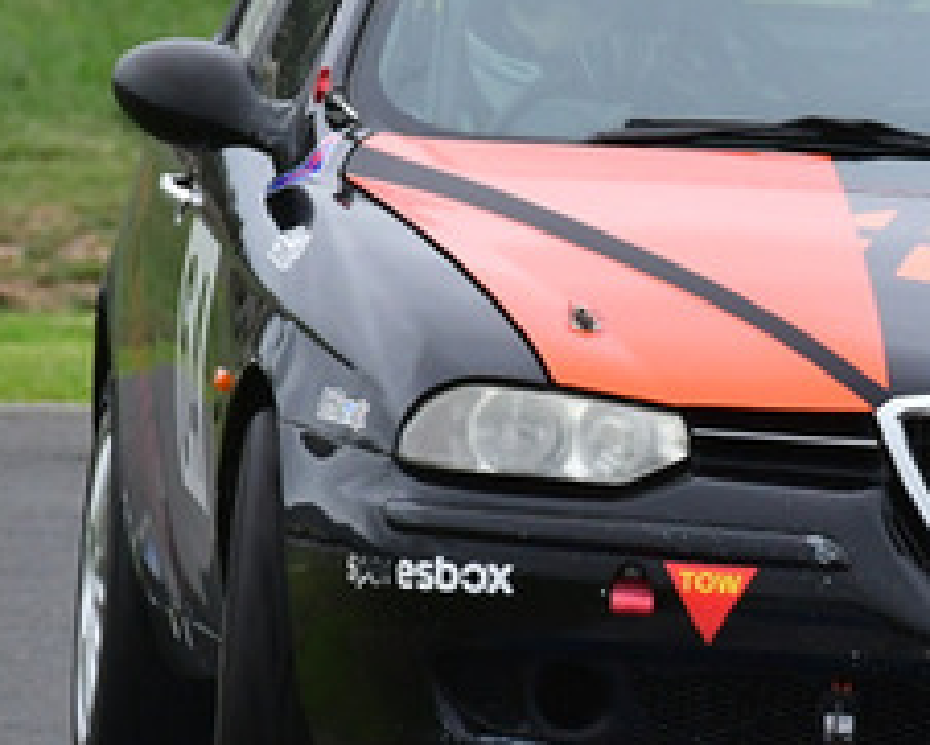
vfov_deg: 0.6
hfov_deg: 0.8
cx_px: 502
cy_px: 70
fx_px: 68703
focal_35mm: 2495
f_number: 11
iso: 1250
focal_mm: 500
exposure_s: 1/640
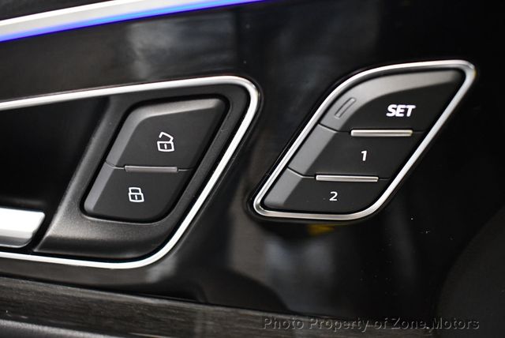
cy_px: 169
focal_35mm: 36
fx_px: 505
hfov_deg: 53.1
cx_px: 252
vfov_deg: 36.9
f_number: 3.5
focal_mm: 18
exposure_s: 1/60
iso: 3600
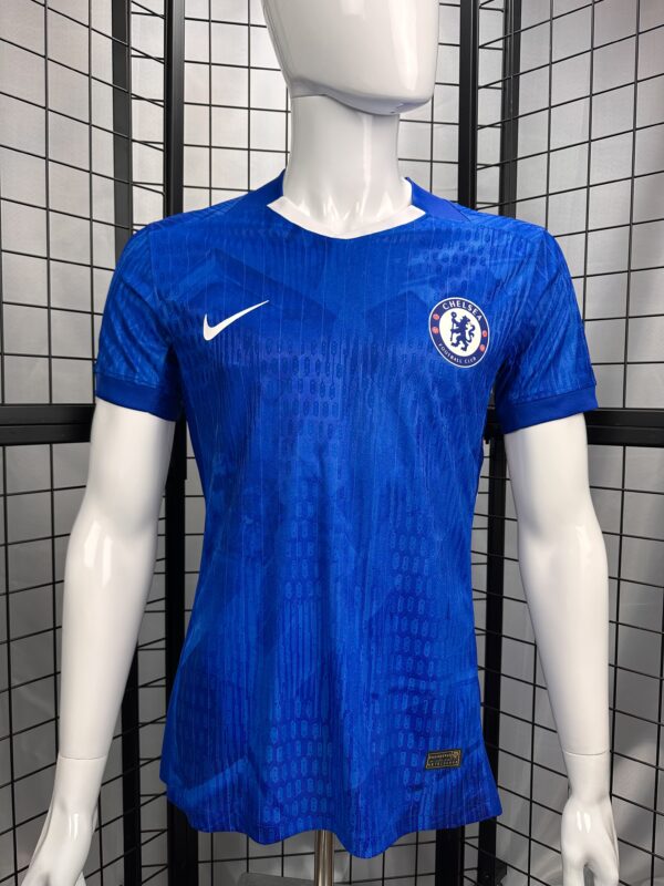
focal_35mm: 24
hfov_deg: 56.8
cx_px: 332
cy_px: 443
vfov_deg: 71.6
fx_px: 614
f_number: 1.78
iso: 100
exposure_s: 1/120
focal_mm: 6.86
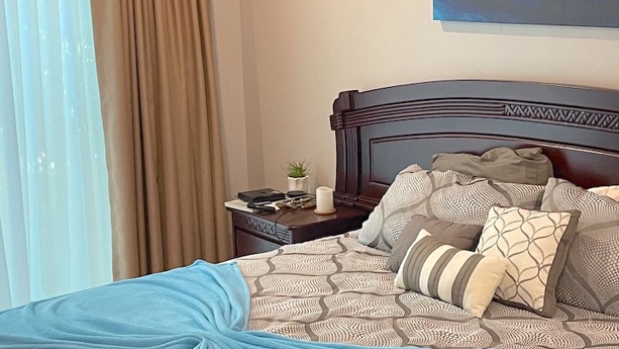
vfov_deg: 18.8
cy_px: 200
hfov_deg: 32.8
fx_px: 1051
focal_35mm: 64
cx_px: 348
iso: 400
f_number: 1.6
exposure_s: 1/60
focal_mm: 5.1
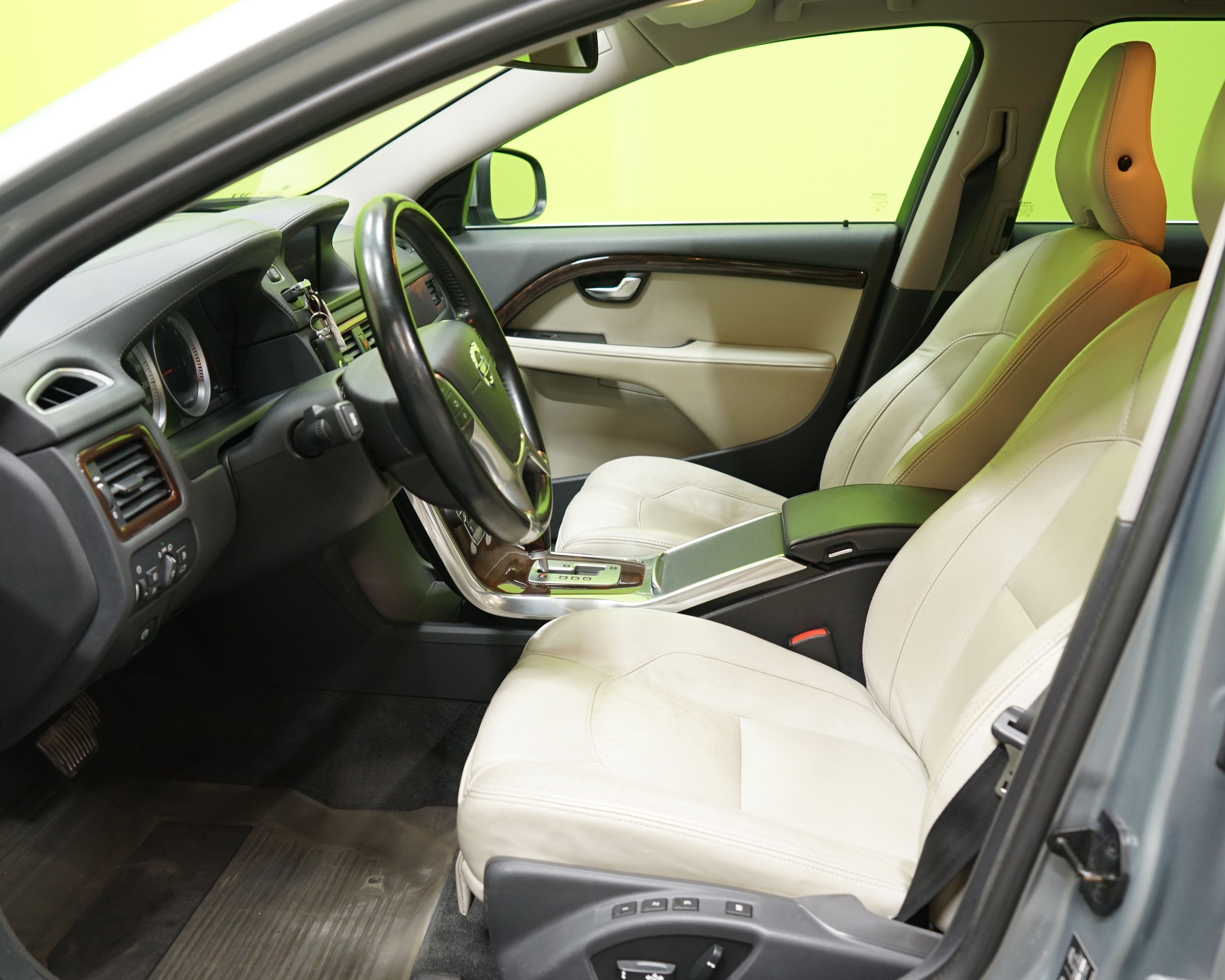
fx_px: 1341
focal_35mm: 37
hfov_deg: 49.1
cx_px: 602
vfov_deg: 40.1
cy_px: 493
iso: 800
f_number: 4.5
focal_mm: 32
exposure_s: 1/20
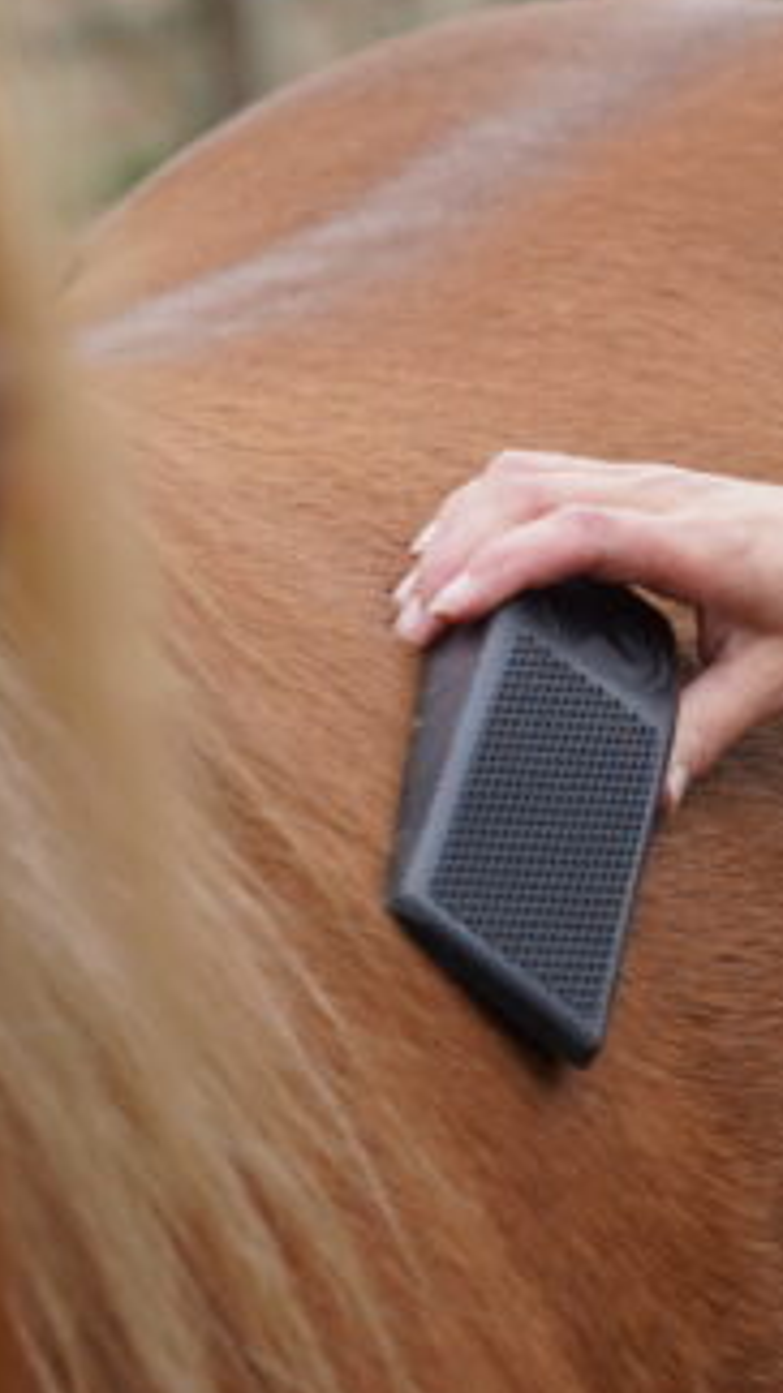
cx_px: 383
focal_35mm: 196
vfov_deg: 11.0
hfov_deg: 6.2
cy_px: 658
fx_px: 7242
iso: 640
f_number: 5.6
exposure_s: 1/250
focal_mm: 101
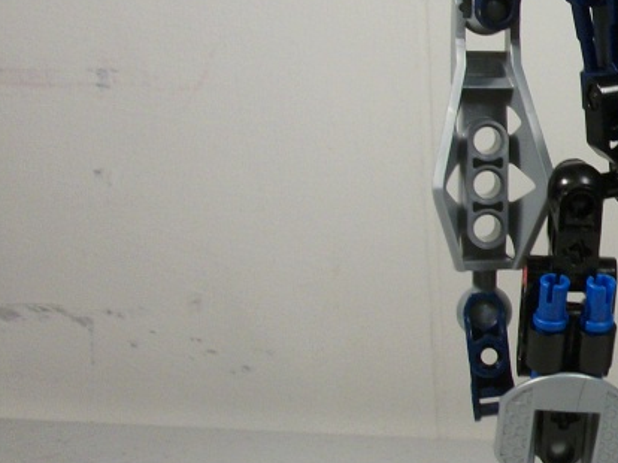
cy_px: 220
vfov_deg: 14.9
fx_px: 1766
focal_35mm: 99
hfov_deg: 17.8
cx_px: 924
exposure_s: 1/50
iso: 80
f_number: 2.9
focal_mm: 5.7
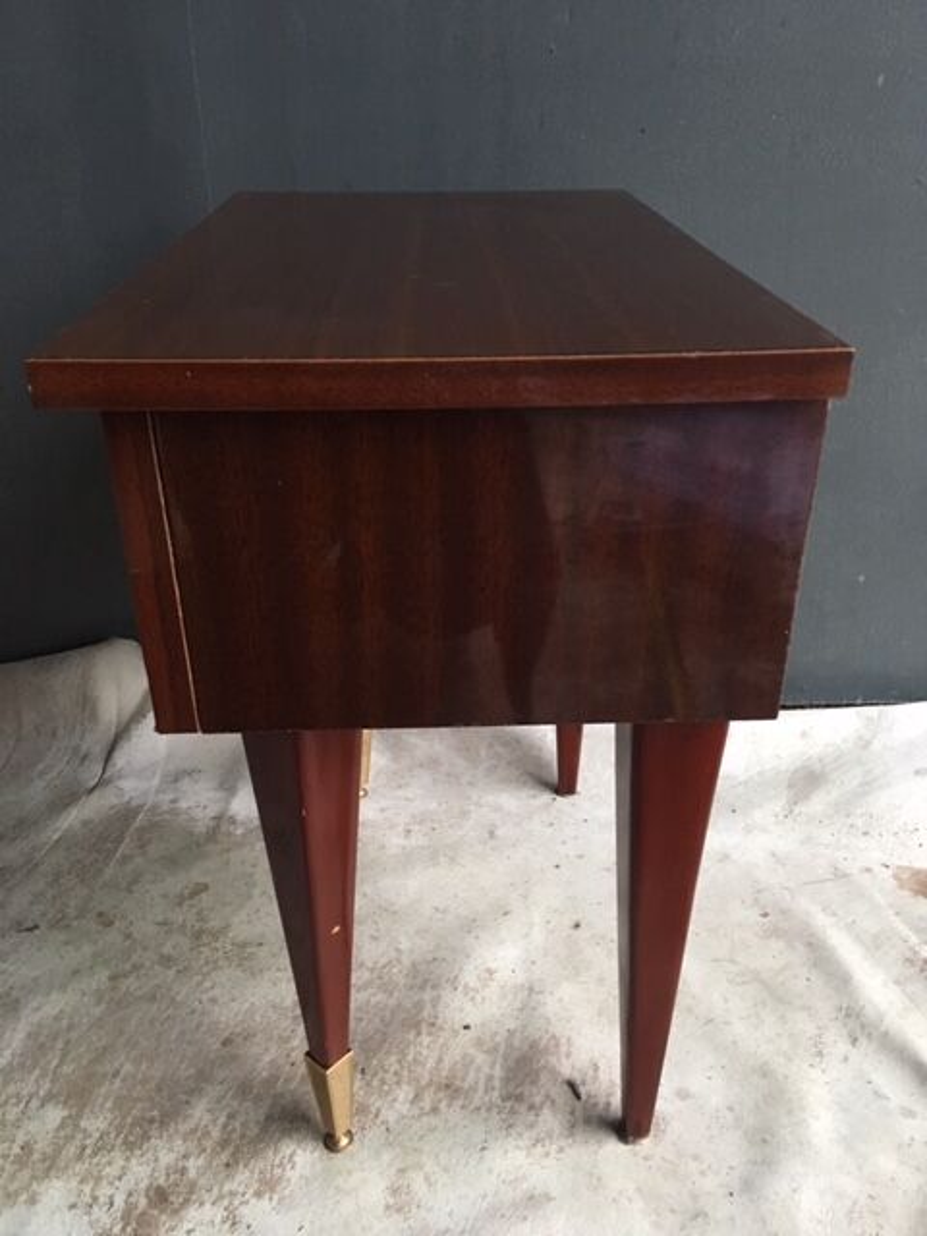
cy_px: 618
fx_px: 1035
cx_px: 464
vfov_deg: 61.7
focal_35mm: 29
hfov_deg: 48.2
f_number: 2.2
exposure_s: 1/33
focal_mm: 4.15
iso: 200
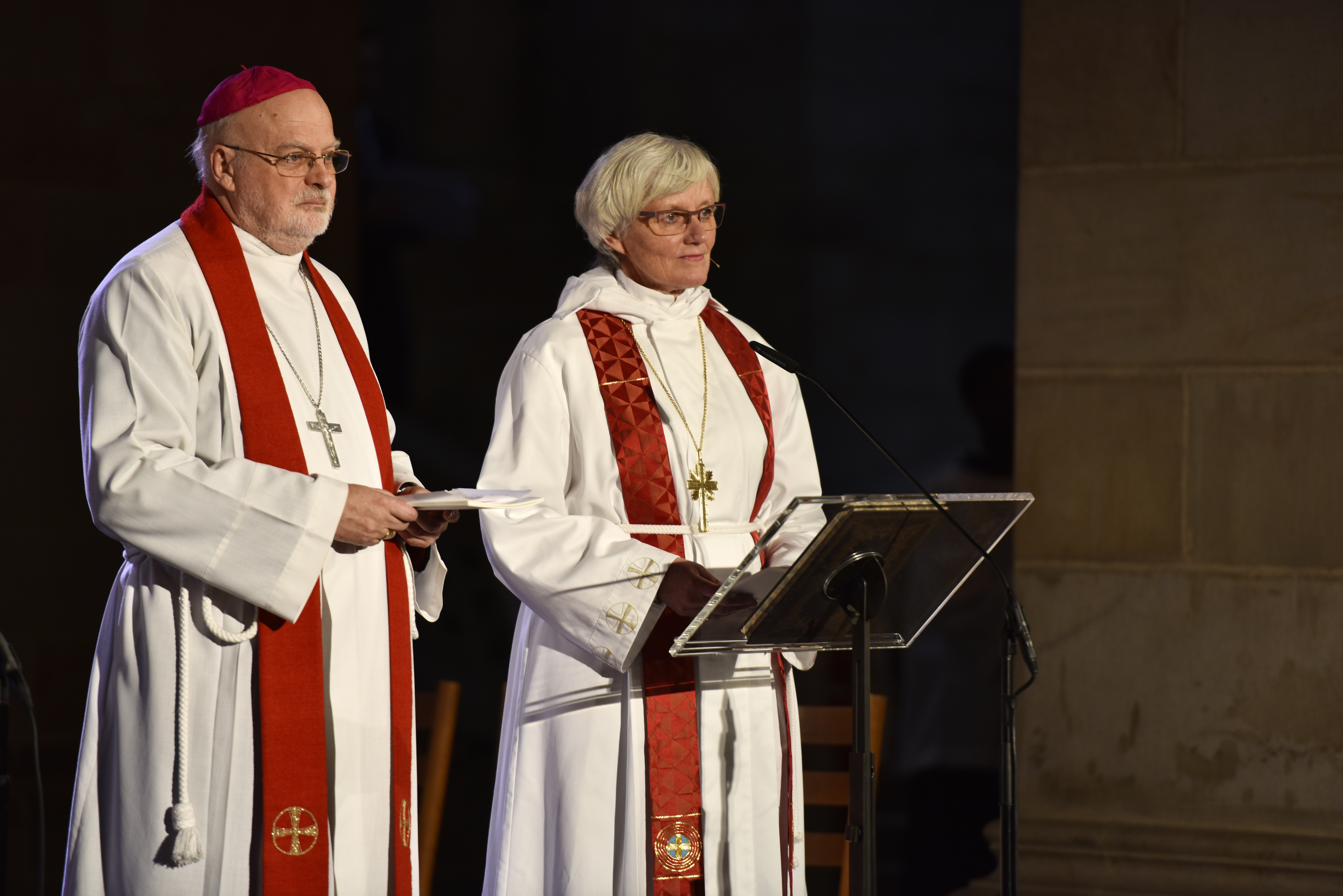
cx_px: 672
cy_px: 448
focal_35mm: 200
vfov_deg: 6.9
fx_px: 7463
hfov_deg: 10.3
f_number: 2.8
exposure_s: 1/125
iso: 250
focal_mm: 200
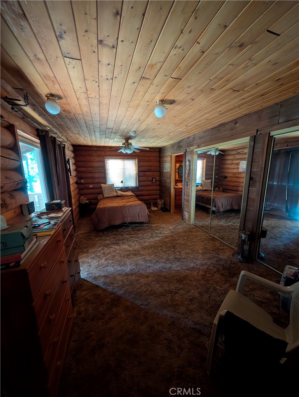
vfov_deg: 110.4
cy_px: 198
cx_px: 150
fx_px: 138
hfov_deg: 94.7
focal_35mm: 12
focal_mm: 2.02
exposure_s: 1/23.8
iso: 534
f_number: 1.7
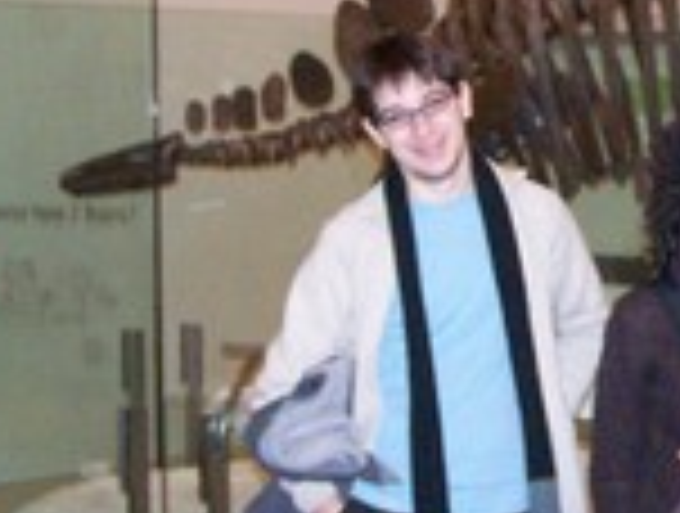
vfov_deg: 13.1
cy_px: 162
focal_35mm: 113
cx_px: 590
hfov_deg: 17.2
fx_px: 2225
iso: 400
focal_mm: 6.3
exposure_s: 1/50
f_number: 2.8
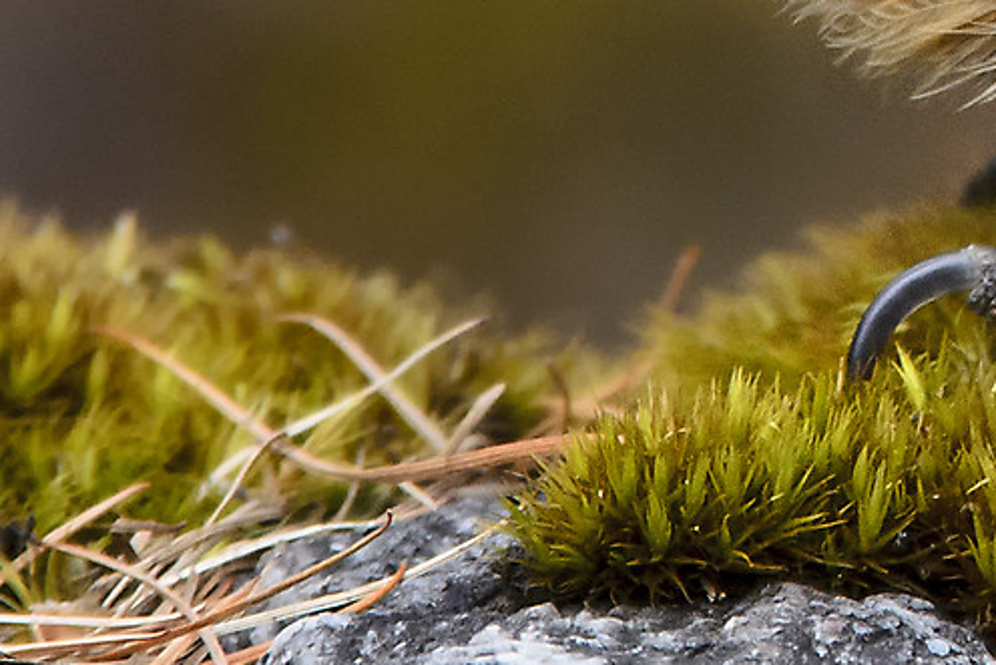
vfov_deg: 0.6
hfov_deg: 0.9
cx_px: 1831
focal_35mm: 2244
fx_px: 62098
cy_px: -284
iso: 800
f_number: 6.3
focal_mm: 310
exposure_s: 1/640
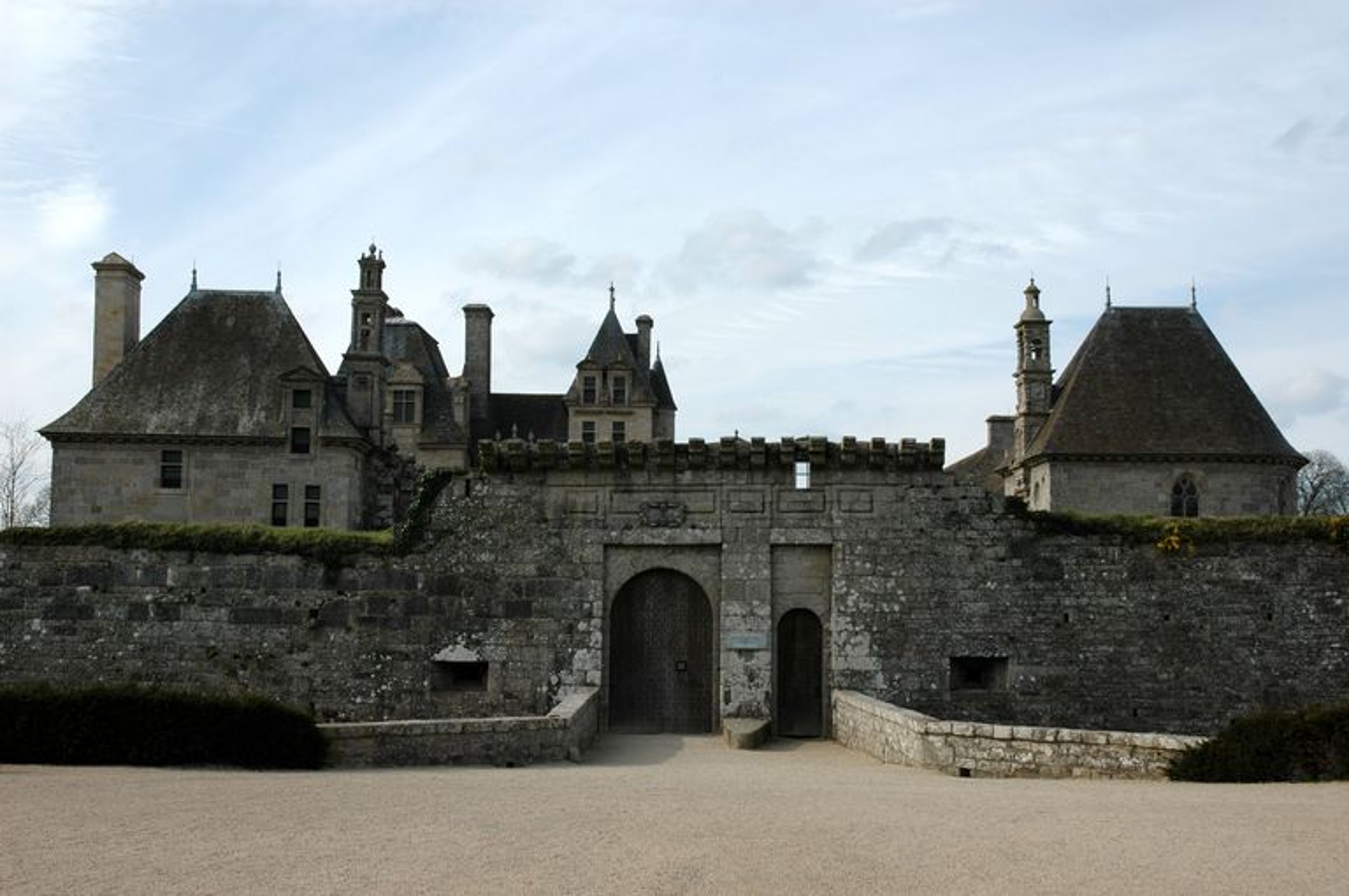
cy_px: 448
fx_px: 1628
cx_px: 674
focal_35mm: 44
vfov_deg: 30.8
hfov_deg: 45.0
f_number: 9
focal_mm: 29
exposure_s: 1/320
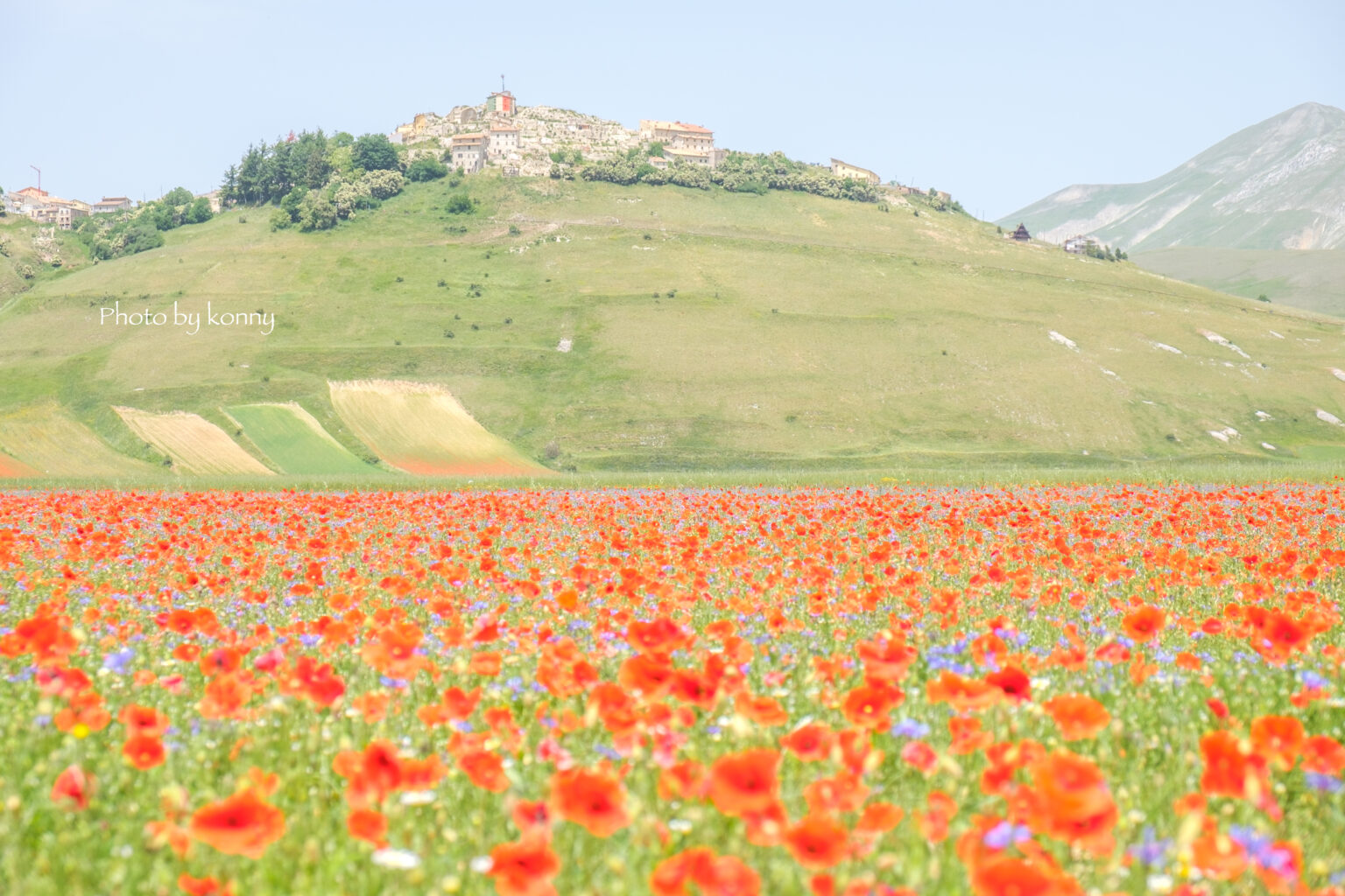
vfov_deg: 18.7
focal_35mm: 73
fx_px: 2727
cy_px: 448
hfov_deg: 27.7
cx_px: 672
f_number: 5.6
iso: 200
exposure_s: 1/800
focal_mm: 48.4
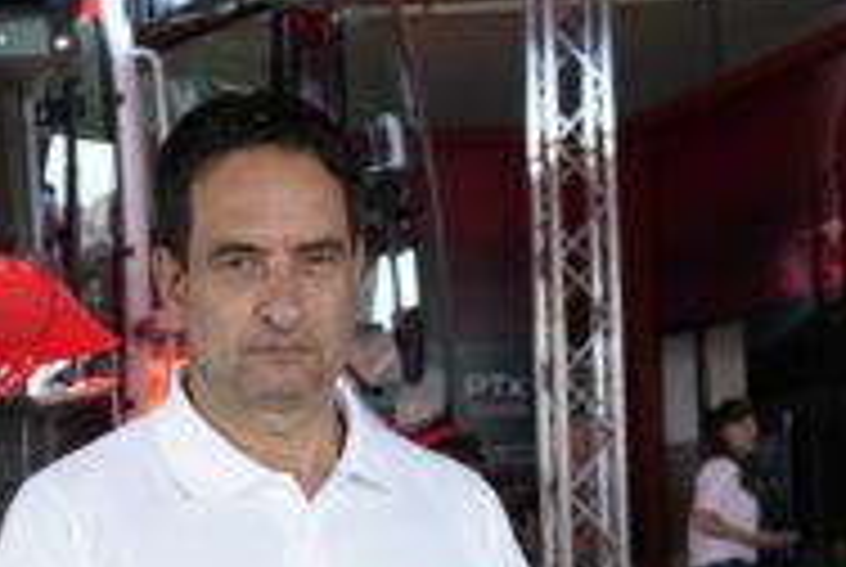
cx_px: 4
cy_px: 459
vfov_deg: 11.8
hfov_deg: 17.2
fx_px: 2730
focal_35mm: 116
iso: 1000
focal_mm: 52
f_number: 6.3
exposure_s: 1/100
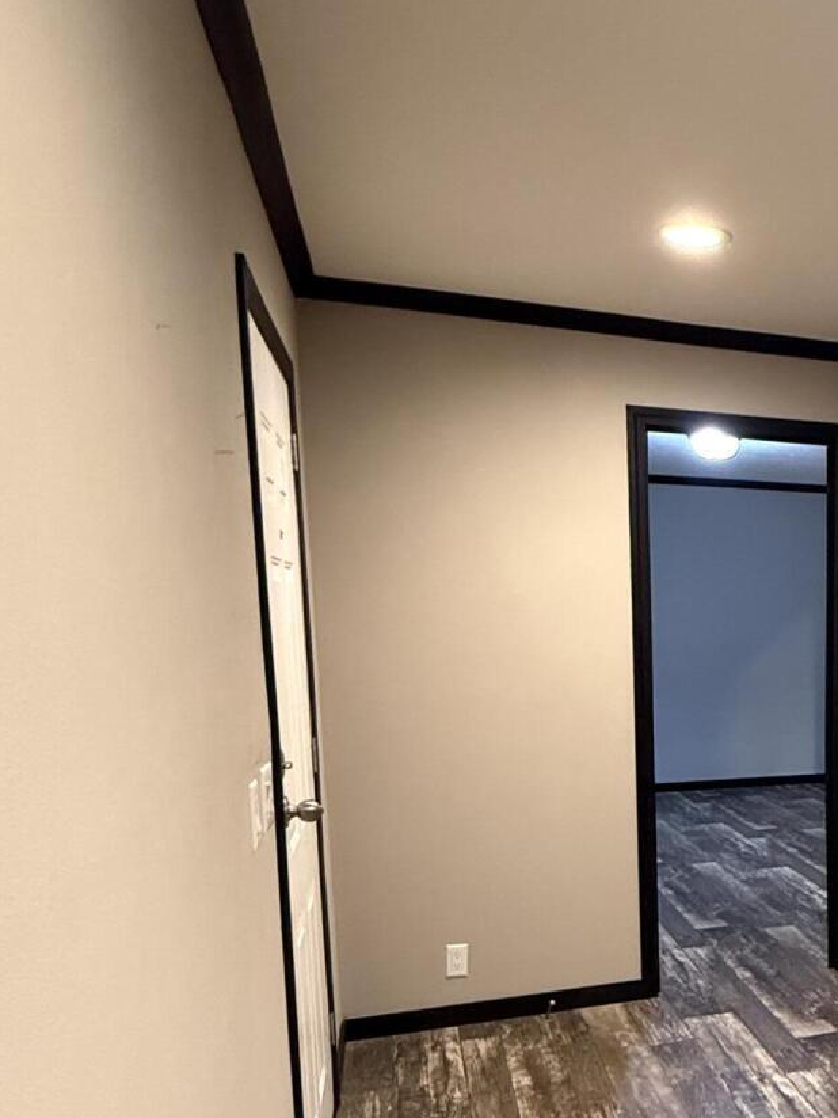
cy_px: 764
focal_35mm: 34
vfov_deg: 52.7
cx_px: 906
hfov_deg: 36.0
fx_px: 1097
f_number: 2.2
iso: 640
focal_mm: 2.22
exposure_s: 1/60
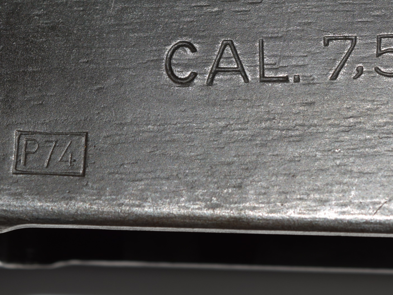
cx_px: 297
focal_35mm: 147
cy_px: 40
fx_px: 1669
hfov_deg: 13.4
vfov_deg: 10.1
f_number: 8
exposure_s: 1/60
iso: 100
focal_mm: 48
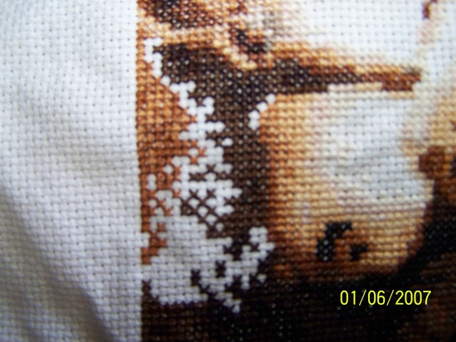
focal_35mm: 38
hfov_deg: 49.0
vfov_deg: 37.7
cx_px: 228
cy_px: 171
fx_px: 501
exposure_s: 1/30
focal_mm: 6.3
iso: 200
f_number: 2.8
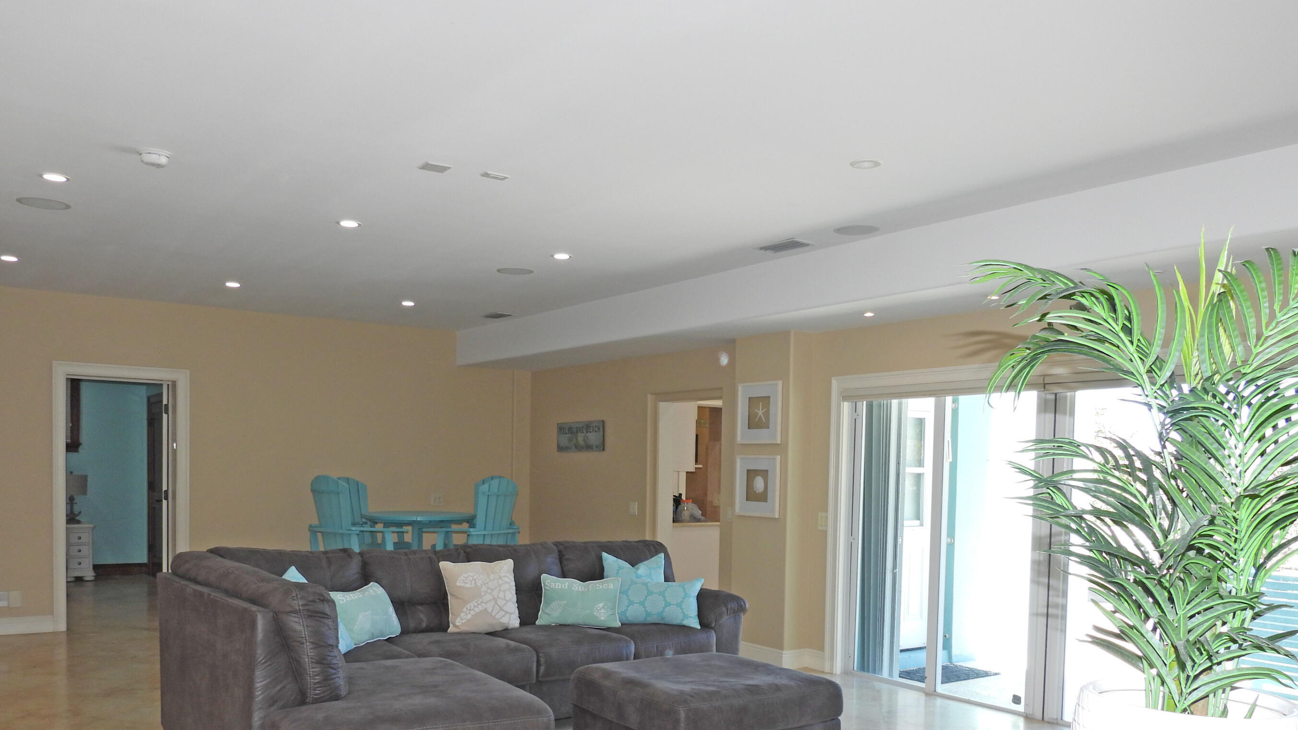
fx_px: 998
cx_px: 647
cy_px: 518
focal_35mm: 29
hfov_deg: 66.1
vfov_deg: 39.4
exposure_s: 1/60
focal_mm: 4.3
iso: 100
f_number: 2.8
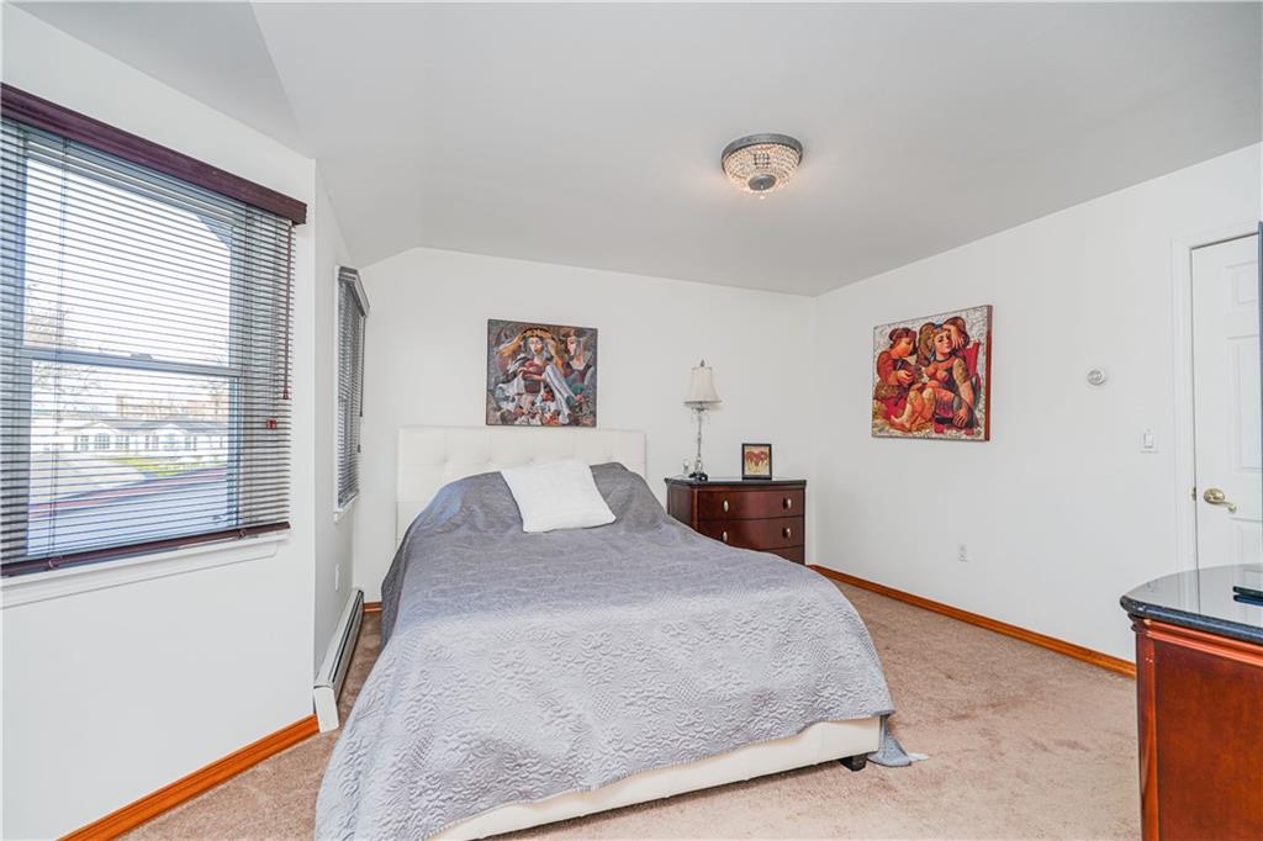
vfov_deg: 73.7
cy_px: 420
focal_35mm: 16
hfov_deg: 96.8
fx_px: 561
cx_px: 632
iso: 50
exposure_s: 1/30
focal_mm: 16
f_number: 4
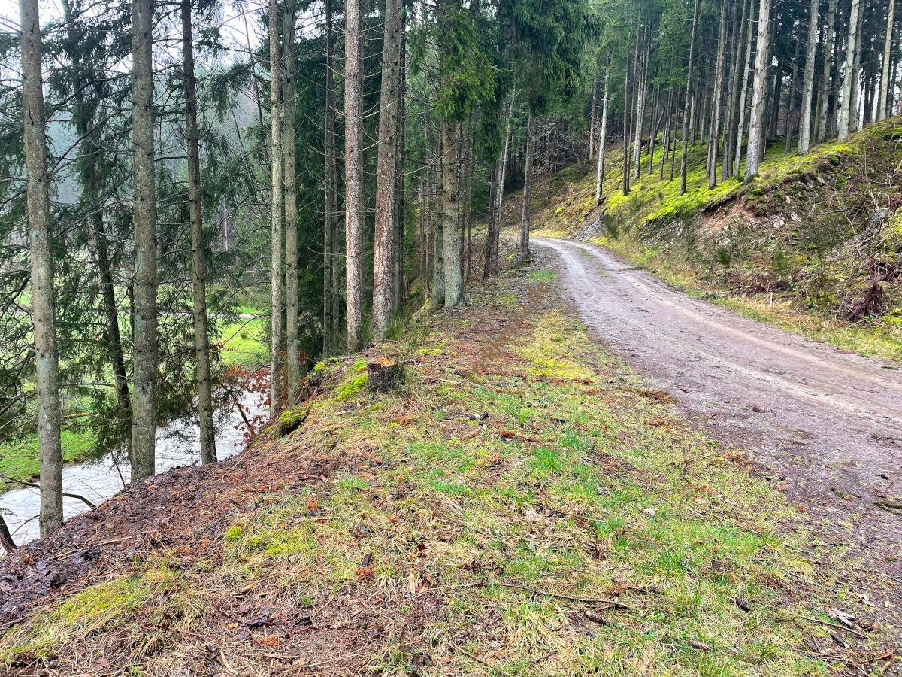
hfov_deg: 67.3
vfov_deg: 53.1
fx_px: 677
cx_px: 451
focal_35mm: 26
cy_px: 338
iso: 64
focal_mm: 4.2
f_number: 1.6
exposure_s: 1/121
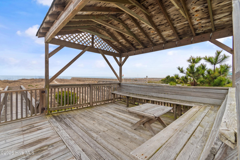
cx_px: 120
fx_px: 100
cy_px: 80
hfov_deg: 100.4
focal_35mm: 15
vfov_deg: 77.3
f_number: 5
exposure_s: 1/100
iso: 100
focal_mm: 10
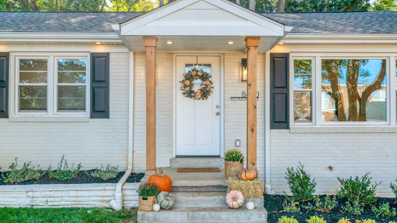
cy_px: 113
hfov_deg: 56.6
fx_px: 368
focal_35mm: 35
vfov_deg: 33.7
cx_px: 199
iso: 800
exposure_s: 1/400
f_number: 8
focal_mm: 33
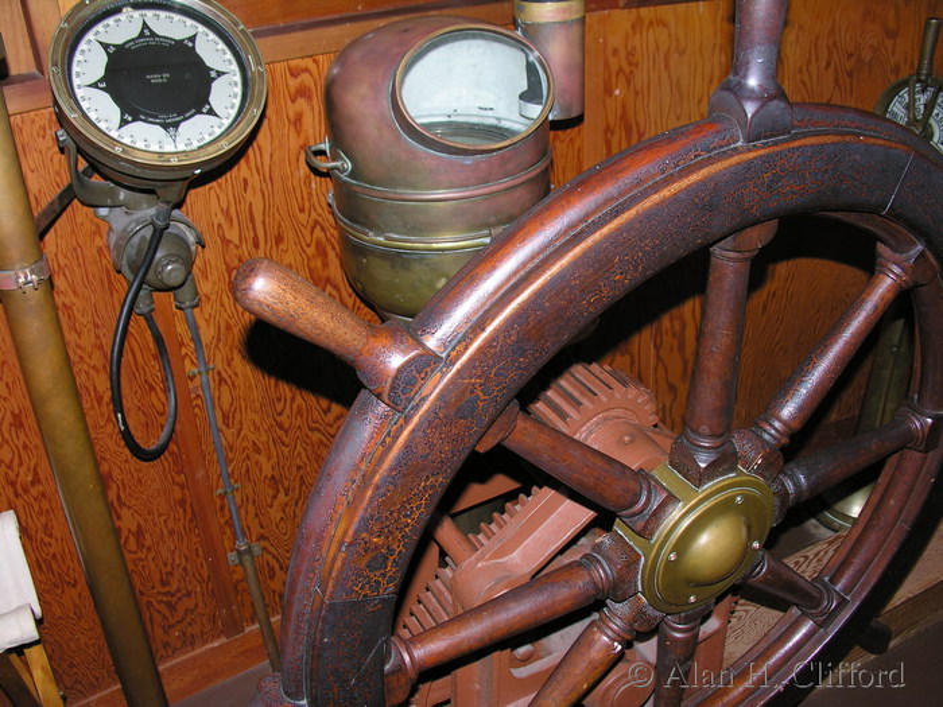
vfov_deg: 40.7
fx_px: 953
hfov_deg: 52.6
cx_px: 472
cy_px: 354
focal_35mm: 35
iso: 50
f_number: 2.8
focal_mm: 8.9
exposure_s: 1/60
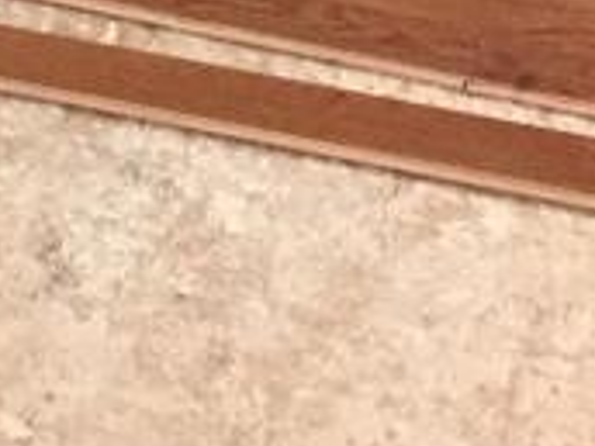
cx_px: -318
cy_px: -519
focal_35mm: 135
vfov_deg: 10.0
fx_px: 2320
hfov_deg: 13.7
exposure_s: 1/15
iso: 250
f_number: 2.2
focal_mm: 4.15
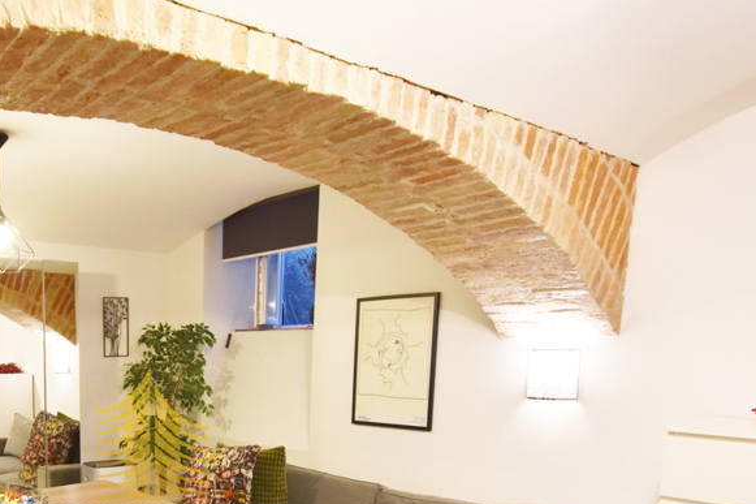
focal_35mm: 31
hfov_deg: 56.0
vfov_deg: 39.2
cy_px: 456
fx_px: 651
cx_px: 152
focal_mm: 10
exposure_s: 1/15
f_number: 4.5
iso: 360
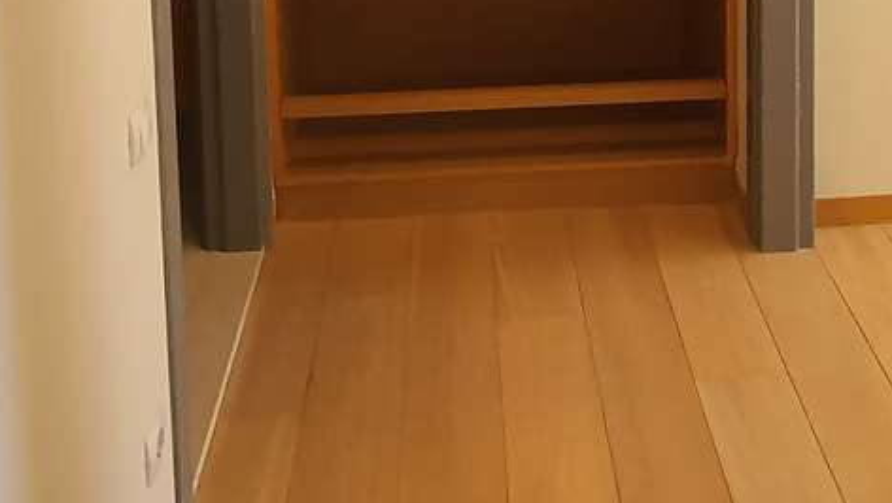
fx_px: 1065
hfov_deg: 45.2
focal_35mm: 45
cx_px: 529
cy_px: -309
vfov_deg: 21.1
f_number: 2.2
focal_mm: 1.8
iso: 250
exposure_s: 1/50
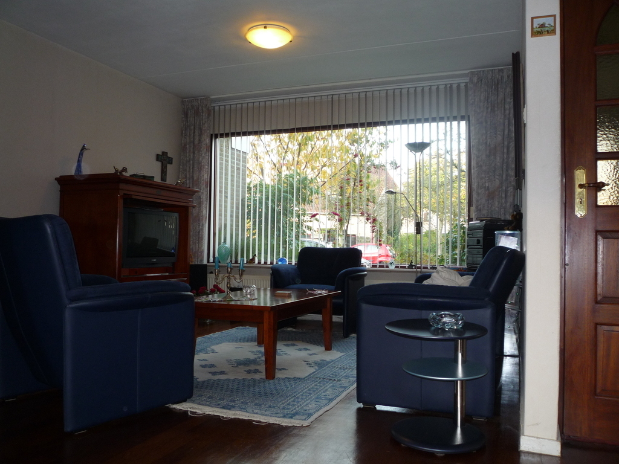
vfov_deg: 46.8
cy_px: 232
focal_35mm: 30
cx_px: 310
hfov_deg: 60.0
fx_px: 536
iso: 125
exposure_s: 1/30
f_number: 3.3
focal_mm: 5.2
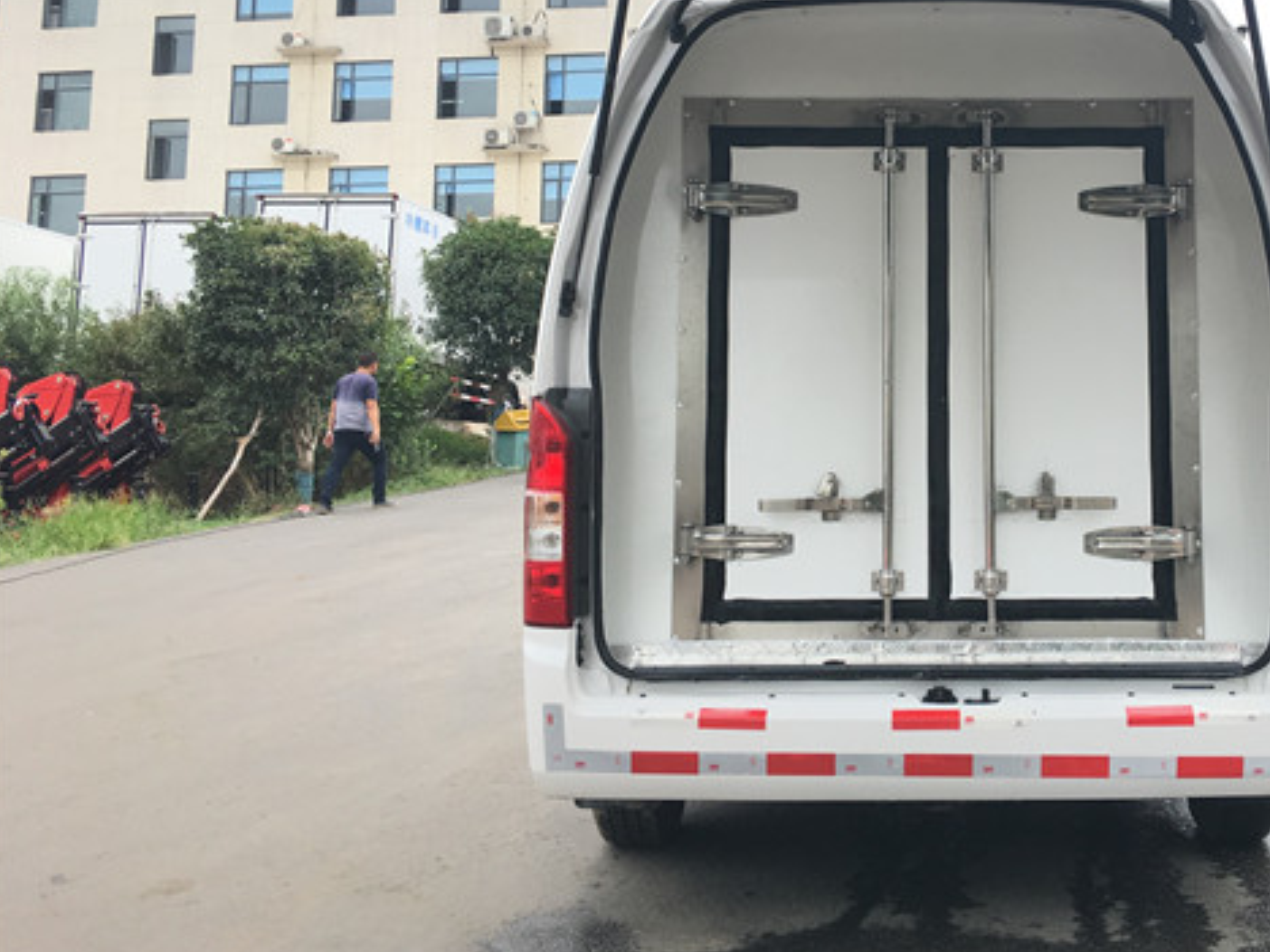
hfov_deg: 41.7
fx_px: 1614
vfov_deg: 32.6
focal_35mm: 44
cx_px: 952
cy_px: 315
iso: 25
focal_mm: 4.15
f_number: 2.2
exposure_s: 1/469
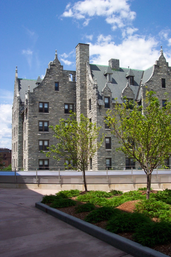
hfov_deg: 35.1
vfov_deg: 50.7
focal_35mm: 38
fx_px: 271
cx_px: 86
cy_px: 128
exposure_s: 1/700
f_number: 4.8
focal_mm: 8
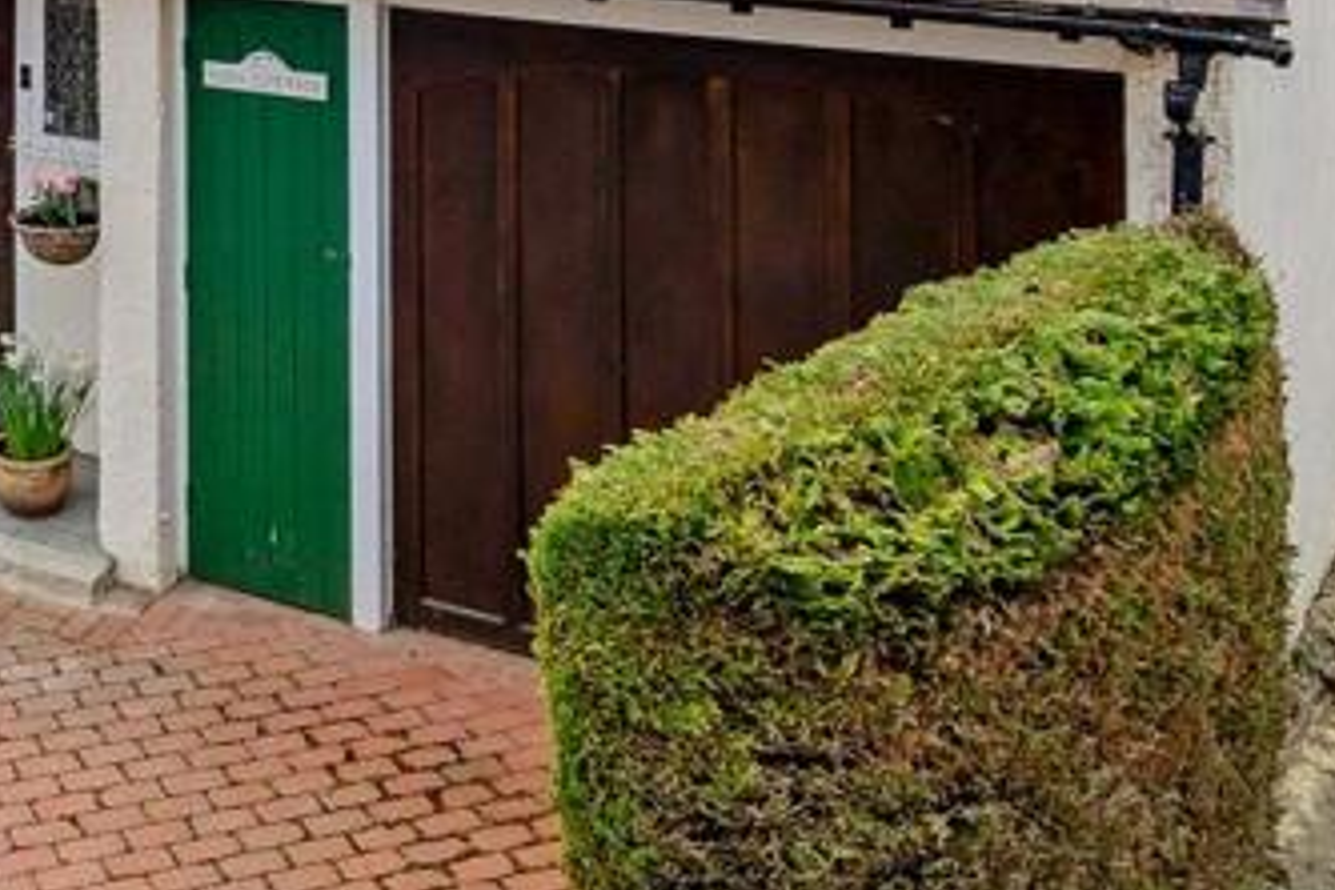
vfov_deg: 29.6
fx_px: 1594
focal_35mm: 43
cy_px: 50
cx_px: 144
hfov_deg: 41.9
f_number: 8
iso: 400
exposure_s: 1/500
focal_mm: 14
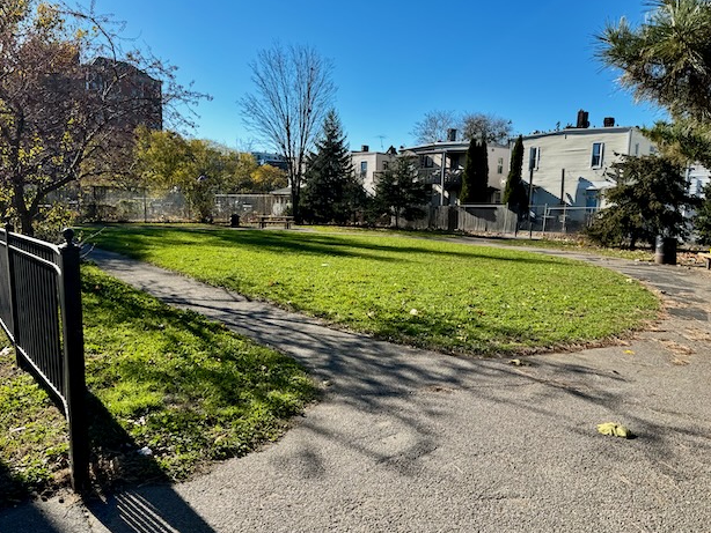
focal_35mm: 25
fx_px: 514
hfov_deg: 69.3
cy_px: 267
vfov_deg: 54.9
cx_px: 343
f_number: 1.78
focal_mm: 6.86
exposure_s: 1/2959
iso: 80
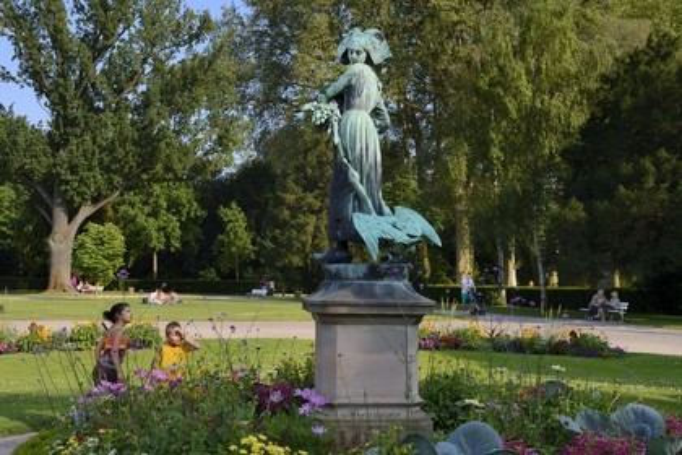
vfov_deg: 30.5
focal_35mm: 44
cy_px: 228
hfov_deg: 44.5
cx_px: 341
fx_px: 833
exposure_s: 1/250
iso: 200
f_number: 10
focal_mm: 44
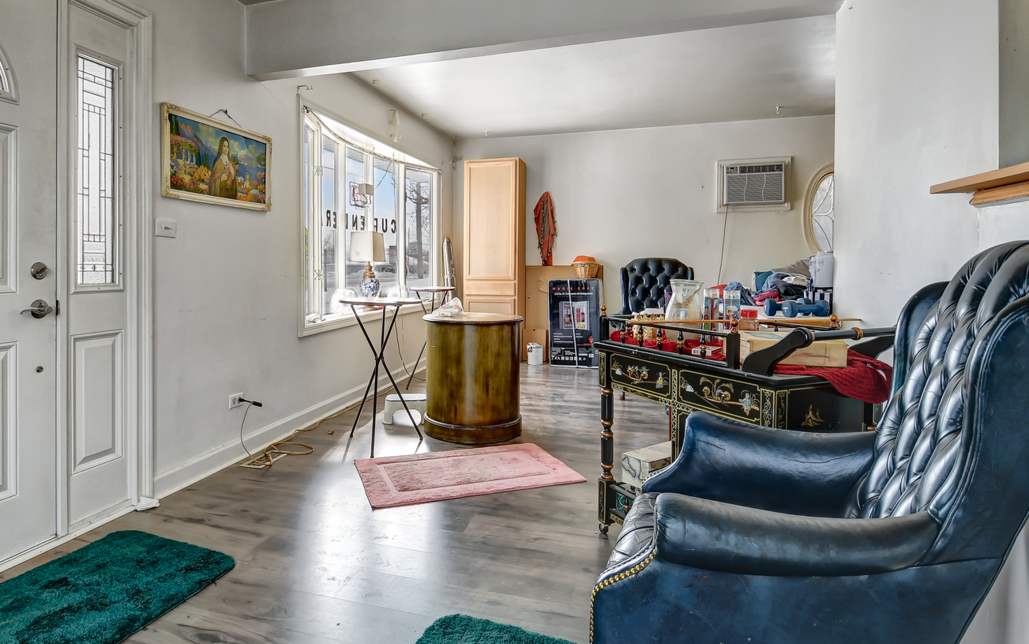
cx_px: 449
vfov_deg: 61.6
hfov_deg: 87.5
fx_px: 533
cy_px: 252
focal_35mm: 19
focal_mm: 10
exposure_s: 1/400
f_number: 3.5
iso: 200
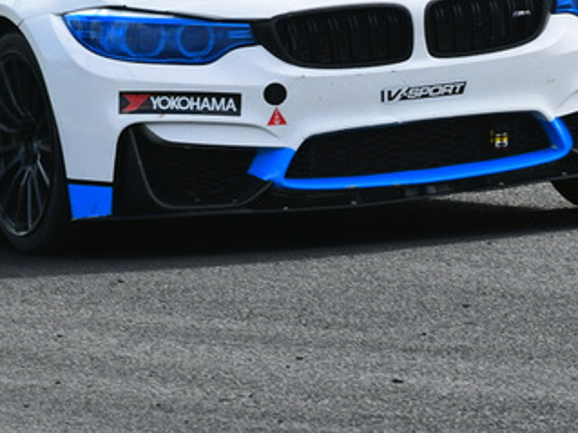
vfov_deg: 1.5
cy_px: 9
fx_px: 16291
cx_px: 225
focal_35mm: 976
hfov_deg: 2.0
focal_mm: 270
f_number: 10
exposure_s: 1/640
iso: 800
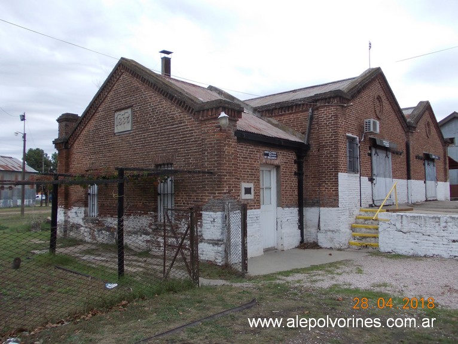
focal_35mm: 28
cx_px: 229
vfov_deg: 49.7
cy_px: 172
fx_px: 370
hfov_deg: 63.5
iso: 80
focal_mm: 4
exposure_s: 1/250
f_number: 2.7
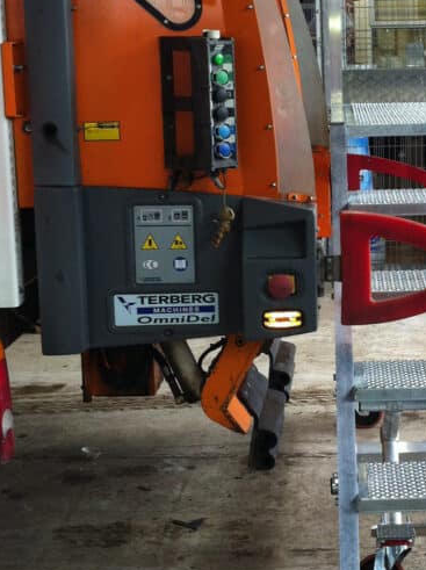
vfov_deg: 26.6
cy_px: 195
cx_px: 385
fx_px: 1200
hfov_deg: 19.7
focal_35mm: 73
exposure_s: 1/40
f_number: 2.8
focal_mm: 3.85
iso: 80
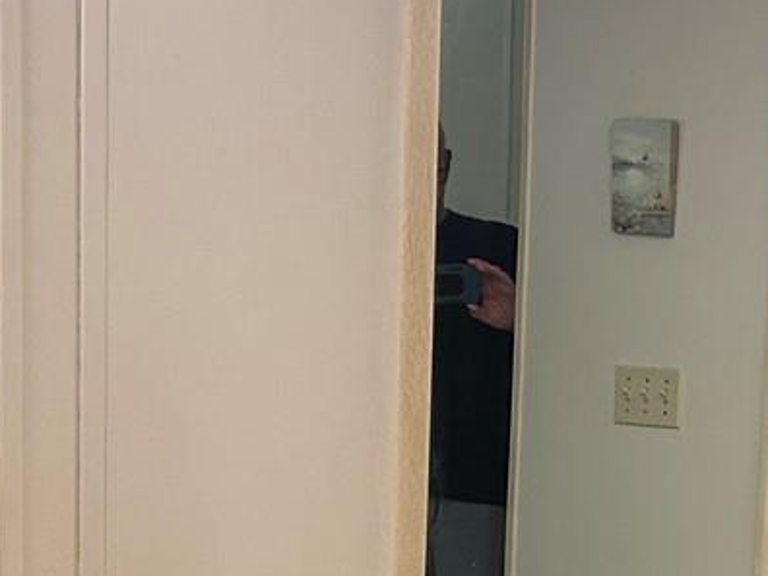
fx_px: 2330
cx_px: 1003
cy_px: 737
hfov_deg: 17.5
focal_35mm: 105
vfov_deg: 13.6
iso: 160
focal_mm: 5.7
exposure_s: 1/60
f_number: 1.5
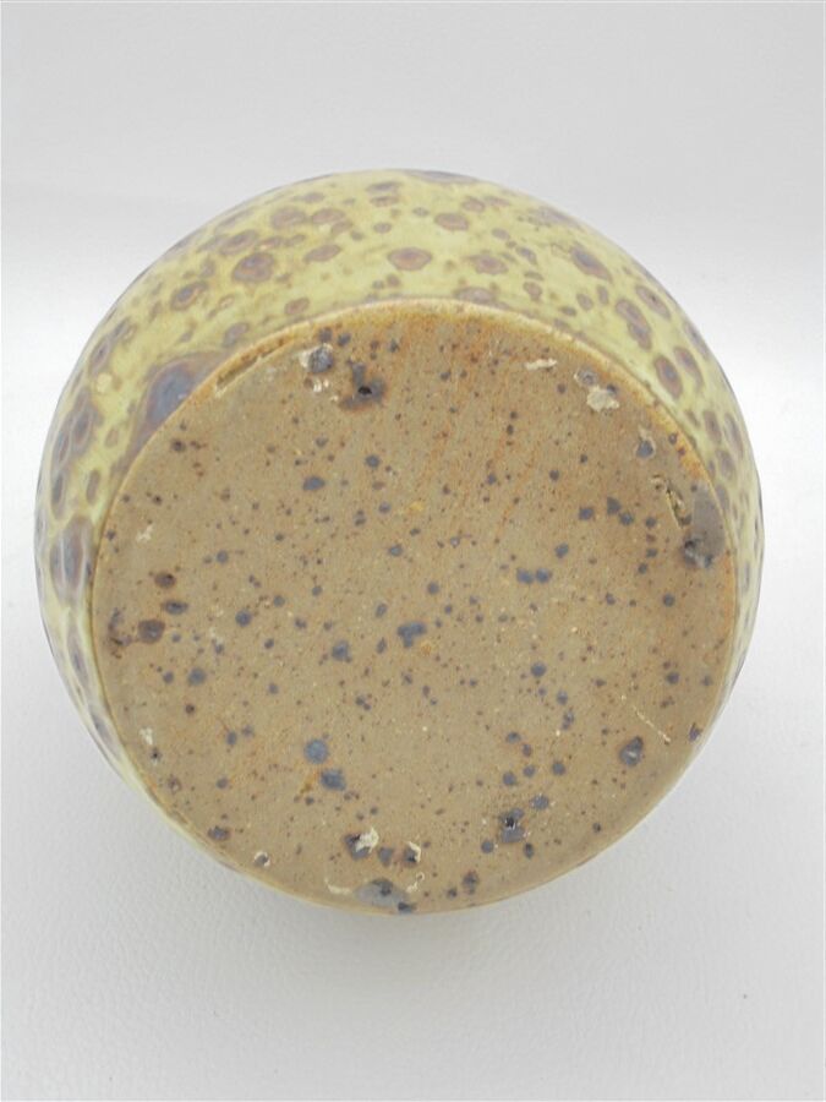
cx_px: 413
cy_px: 551
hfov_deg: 37.7
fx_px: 1209
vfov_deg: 49.0
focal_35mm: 38
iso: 200
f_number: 4.2
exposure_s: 1/30
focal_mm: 6.9
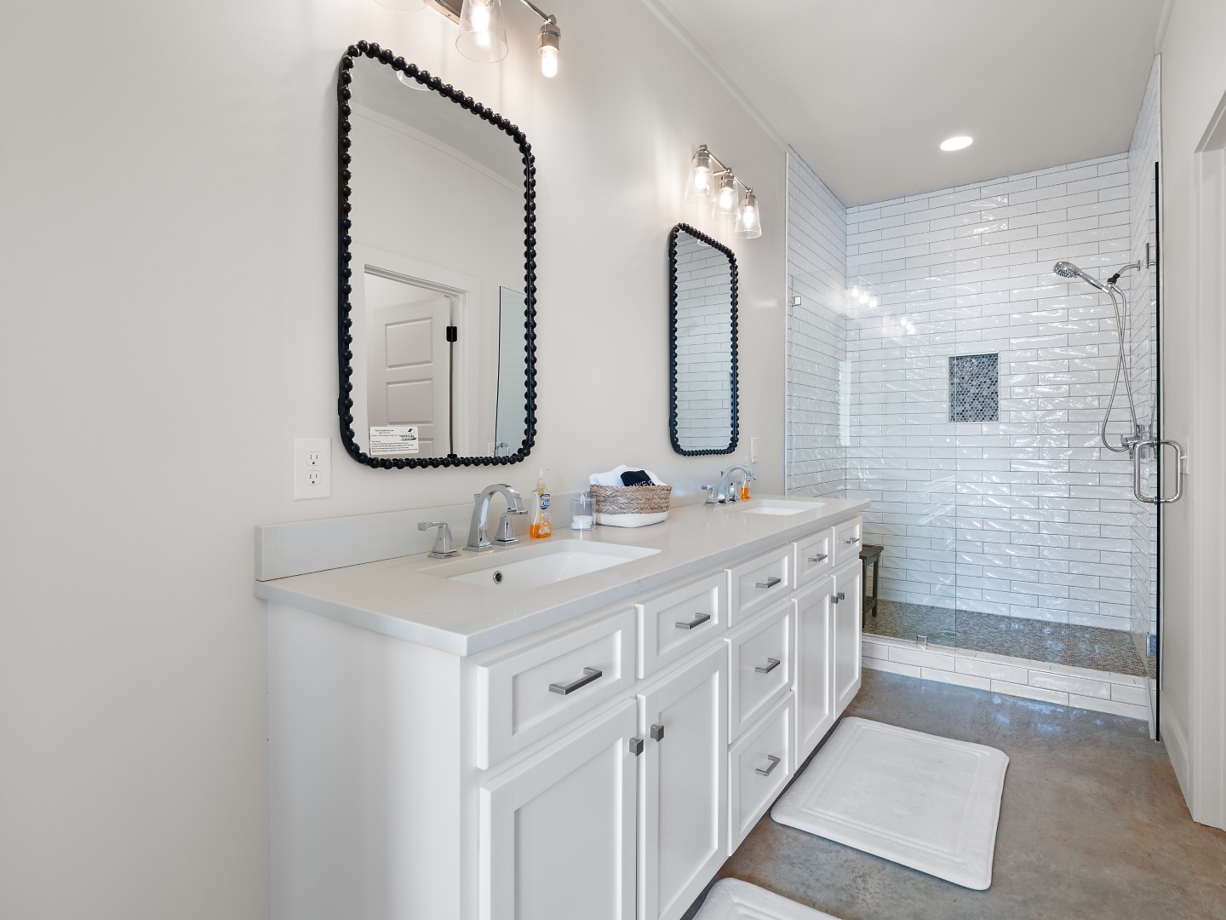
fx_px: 638
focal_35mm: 18
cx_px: 613
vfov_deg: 71.6
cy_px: 460
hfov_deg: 87.8
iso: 200
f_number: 5.6
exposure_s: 1/6
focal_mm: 9
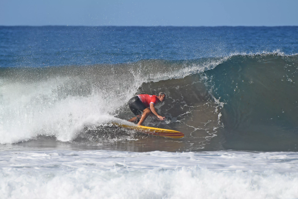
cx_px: 149
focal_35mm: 600
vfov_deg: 2.3
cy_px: 100
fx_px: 4966
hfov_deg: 3.4
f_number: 5.6
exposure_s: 1/1250
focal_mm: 300
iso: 500
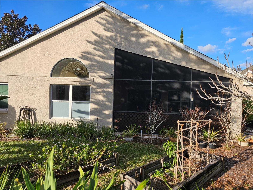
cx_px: 126
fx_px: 168
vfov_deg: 58.9
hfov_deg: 73.9
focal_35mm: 23
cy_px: 95
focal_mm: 6.3
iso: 10
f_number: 1.7
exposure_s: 1/497
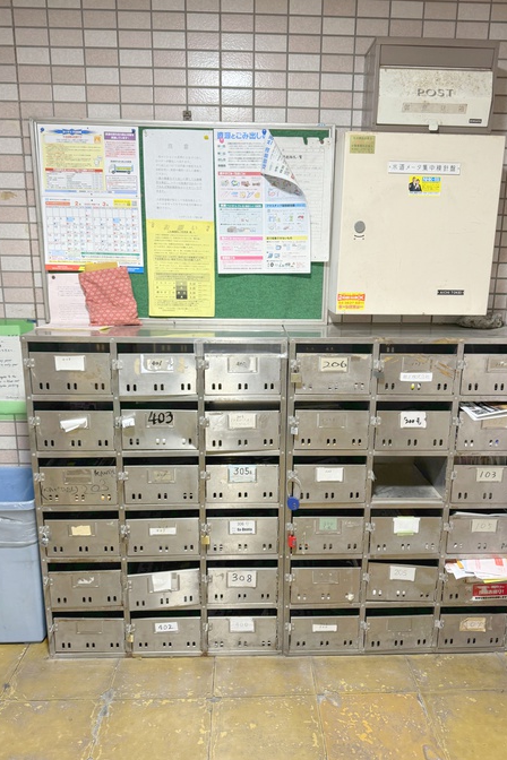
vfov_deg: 69.4
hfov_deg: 49.5
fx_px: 549
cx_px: 265
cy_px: 387
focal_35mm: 26
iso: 200
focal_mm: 6.76
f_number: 1.78
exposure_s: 1/62
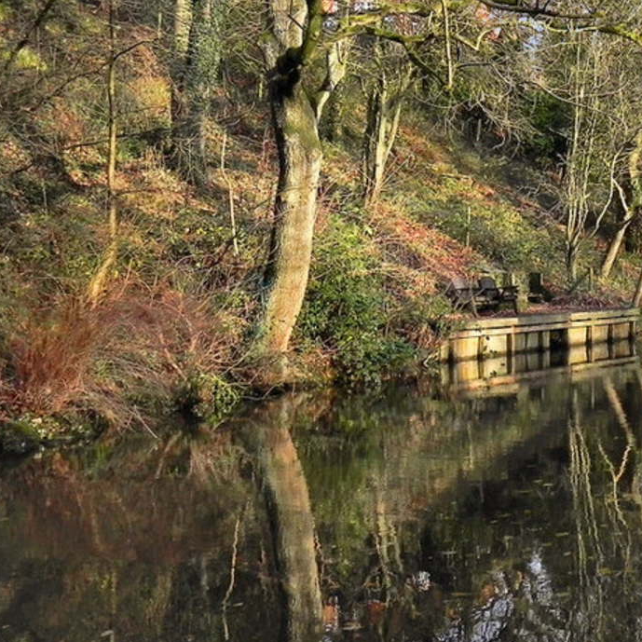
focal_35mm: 61
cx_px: 650
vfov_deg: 28.0
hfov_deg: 26.6
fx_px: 1280
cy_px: 212
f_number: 3.5
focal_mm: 5.9
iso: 160
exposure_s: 1/188
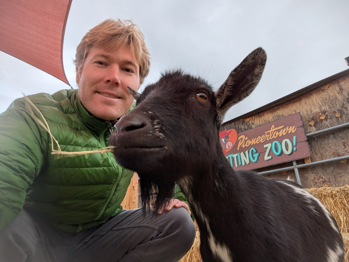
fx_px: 212
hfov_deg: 79.0
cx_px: 174
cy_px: 131
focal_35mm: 21
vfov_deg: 63.4
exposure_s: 1/100
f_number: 2.2
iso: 42
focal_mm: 2.74
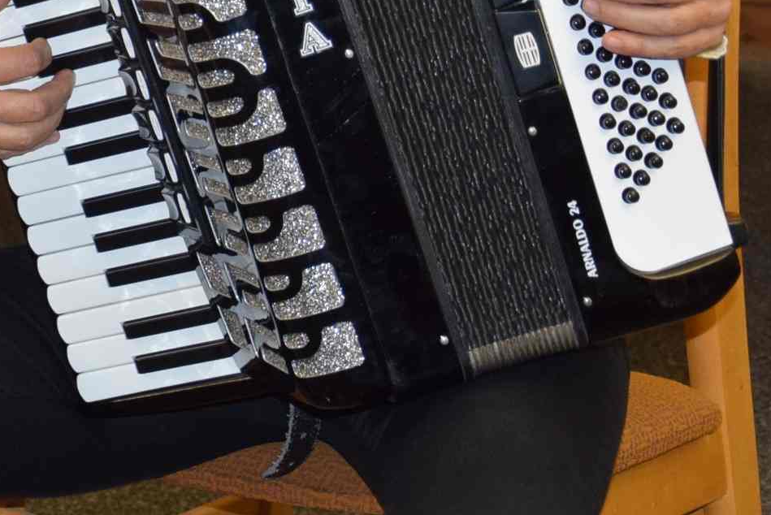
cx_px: -233
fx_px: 3548
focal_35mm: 166
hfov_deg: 12.0
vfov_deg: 8.2
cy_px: -102
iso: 800
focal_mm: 35
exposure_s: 1/80
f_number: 4.5
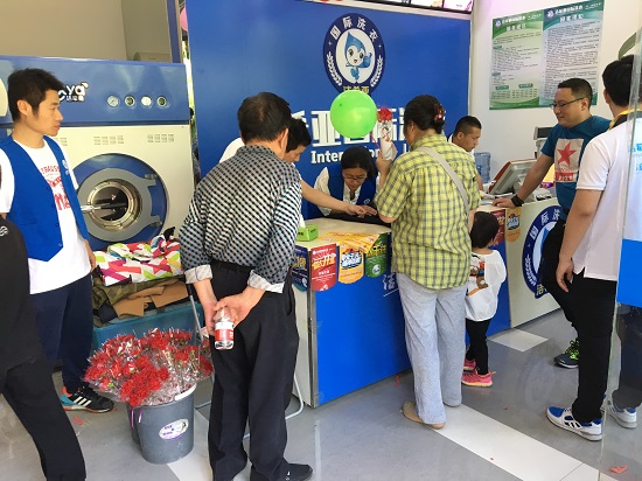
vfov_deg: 48.2
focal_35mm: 29
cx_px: 321
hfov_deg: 61.7
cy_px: 240
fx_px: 538
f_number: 2.2
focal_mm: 4.15
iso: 50
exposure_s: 1/33
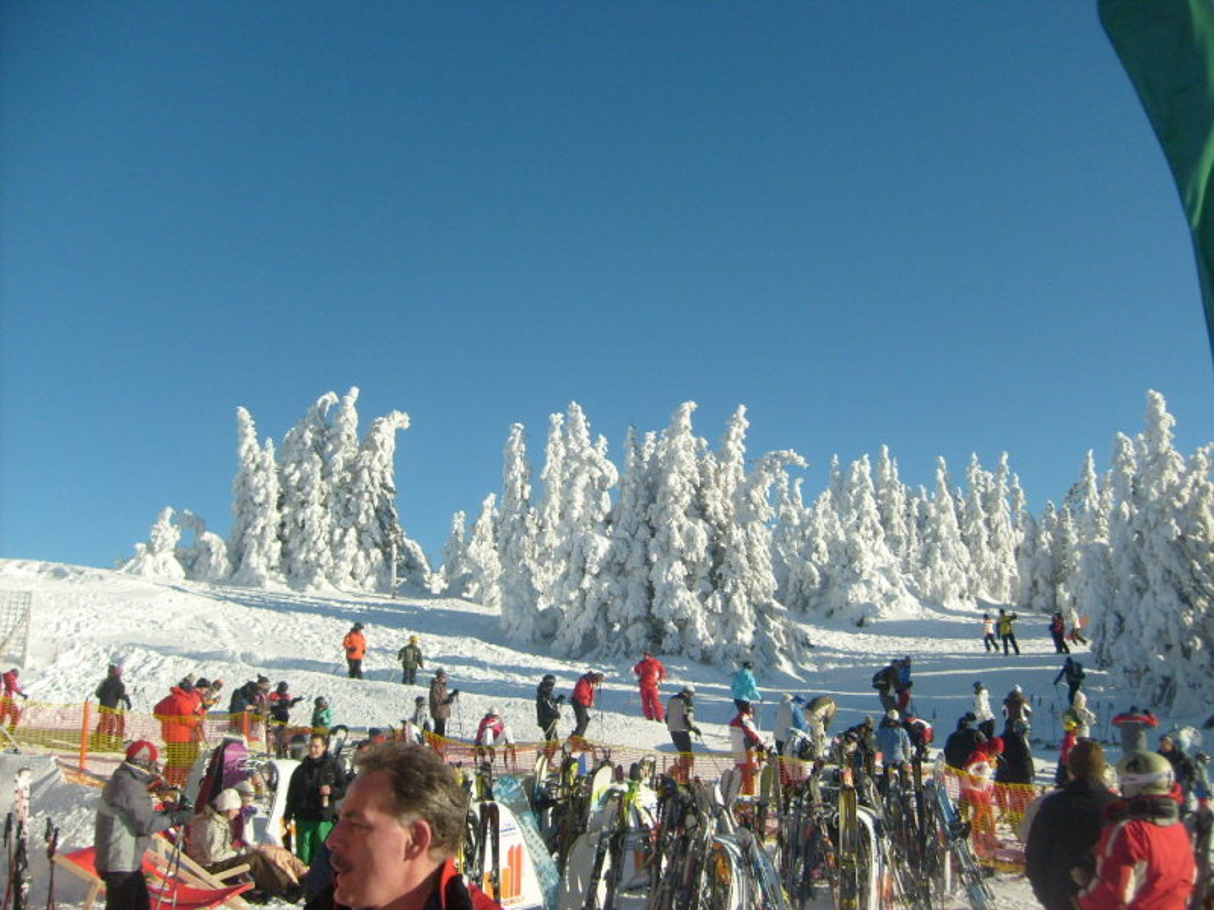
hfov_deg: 52.6
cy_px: 455
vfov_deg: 40.7
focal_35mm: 35
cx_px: 607
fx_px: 1227
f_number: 7.1
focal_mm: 5.8
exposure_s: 1/350
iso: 80
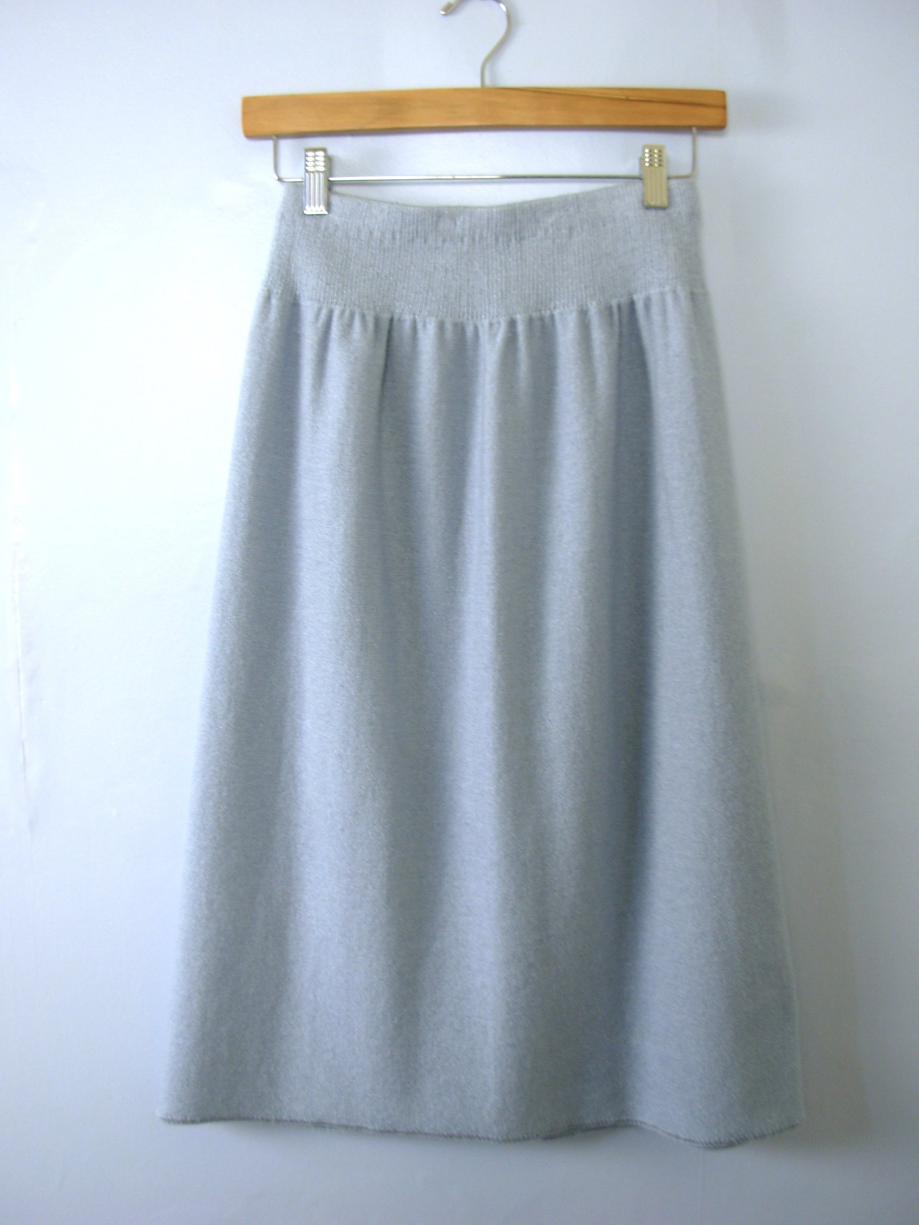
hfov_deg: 37.7
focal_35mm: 38
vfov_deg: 49.0
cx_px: 460
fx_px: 1345
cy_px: 612
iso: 50
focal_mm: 6.3
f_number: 2.9
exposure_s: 1/19.6
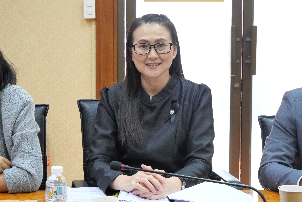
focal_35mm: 81
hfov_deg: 25.0
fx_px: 680
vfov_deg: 16.9
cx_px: 151
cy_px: 101
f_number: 5.4
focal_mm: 39
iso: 3200
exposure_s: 1/30
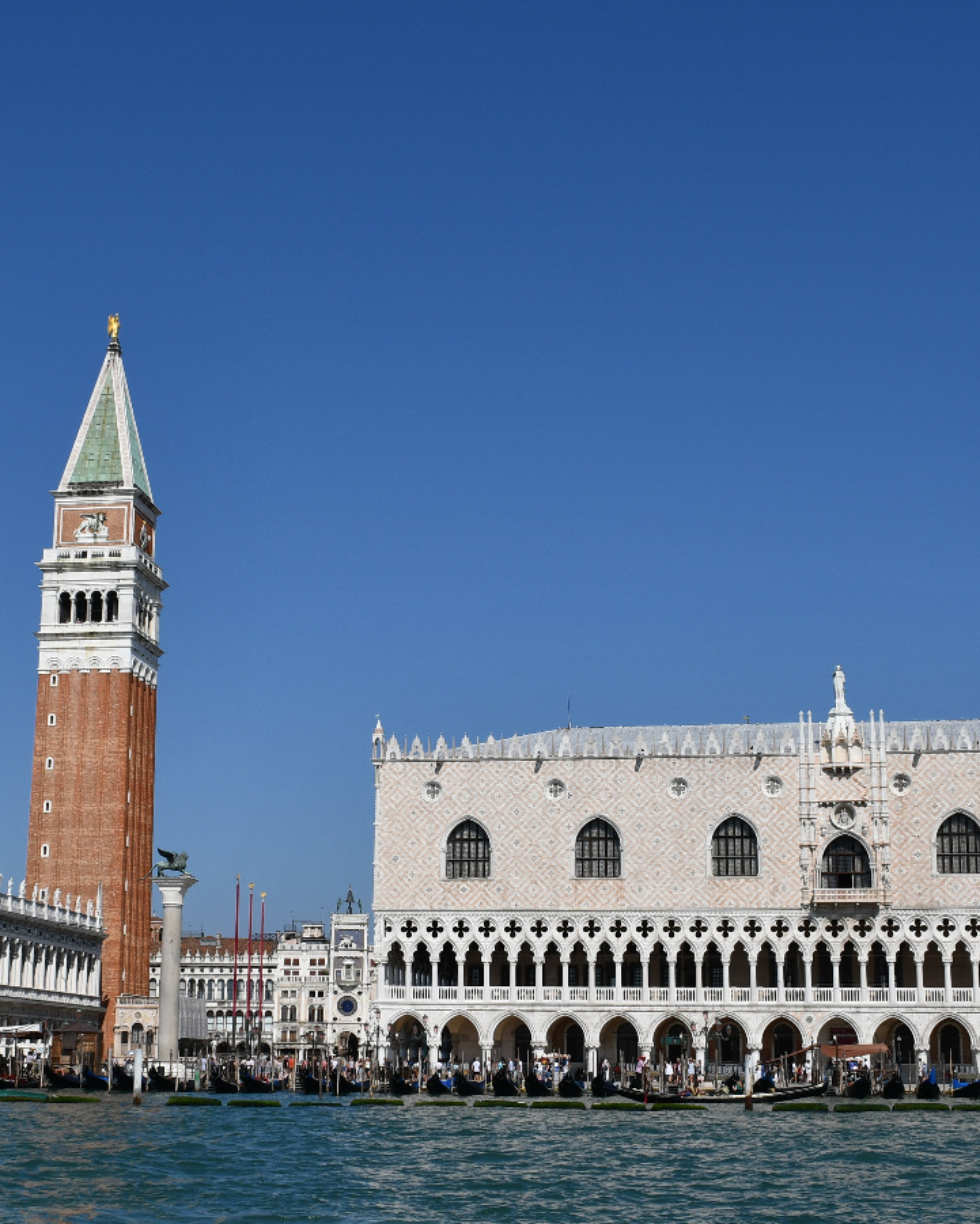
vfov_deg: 34.1
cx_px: 458
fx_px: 1994
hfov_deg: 27.6
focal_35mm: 55
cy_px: 640
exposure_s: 1/500
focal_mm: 22
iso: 100
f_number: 11
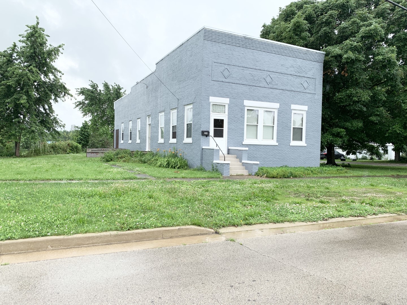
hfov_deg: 67.3
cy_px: 152
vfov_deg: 53.1
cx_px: 204
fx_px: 306
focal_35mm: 26
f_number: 1.8
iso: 25
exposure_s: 1/696
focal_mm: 4.25
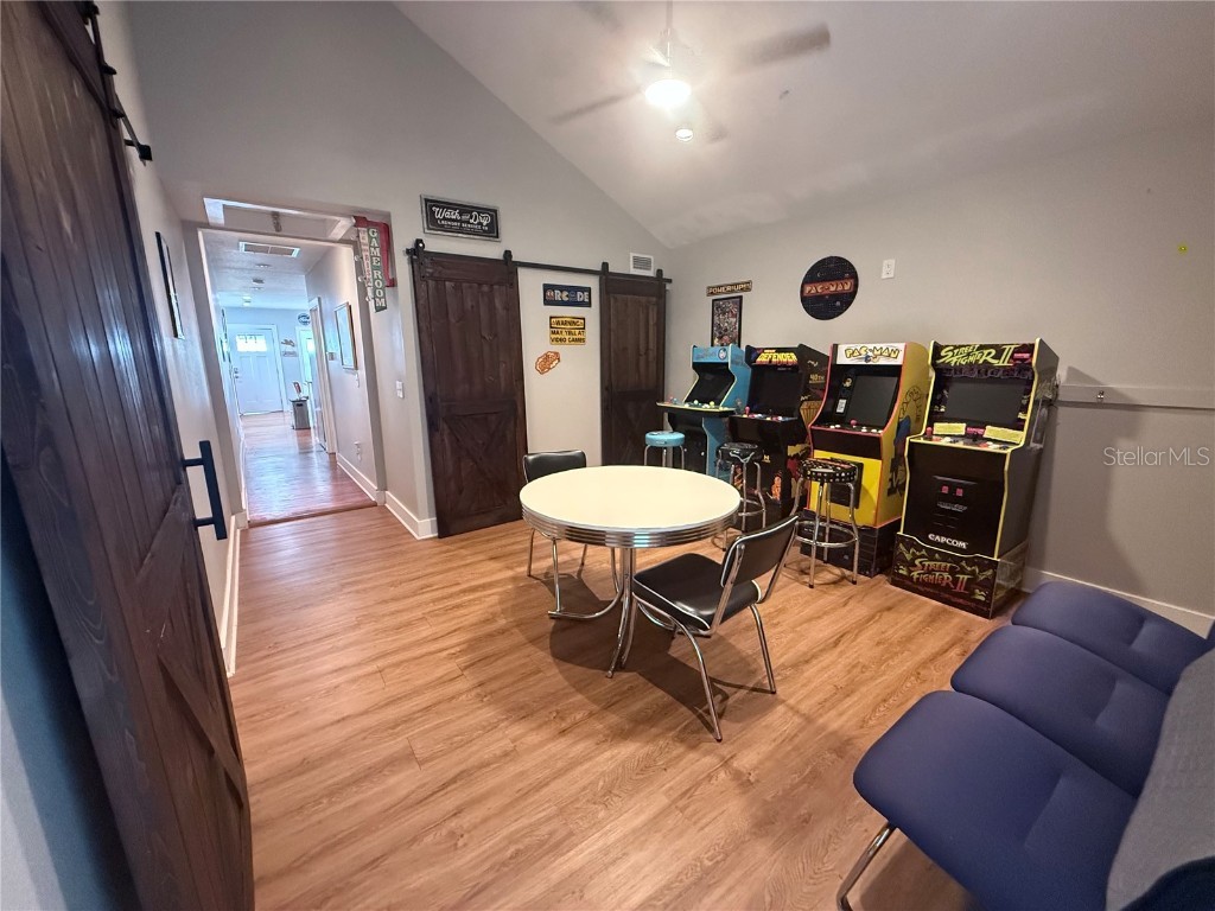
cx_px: 608
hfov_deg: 102.1
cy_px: 456
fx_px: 491
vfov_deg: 85.7
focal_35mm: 14
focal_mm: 2.22
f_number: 2.2
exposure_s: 1/60
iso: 1000
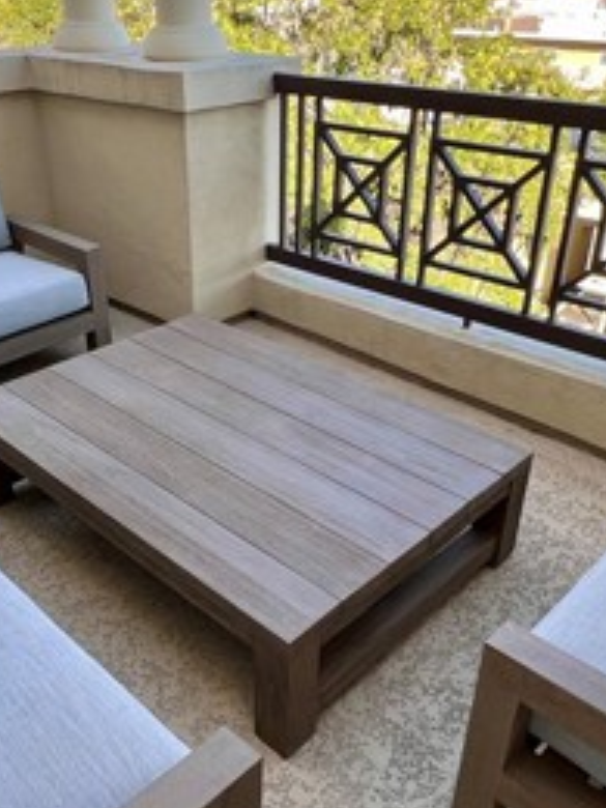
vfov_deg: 56.8
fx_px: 747
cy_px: 410
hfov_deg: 44.0
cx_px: 252
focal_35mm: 32
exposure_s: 1/173
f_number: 1.8
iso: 32
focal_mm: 1.57
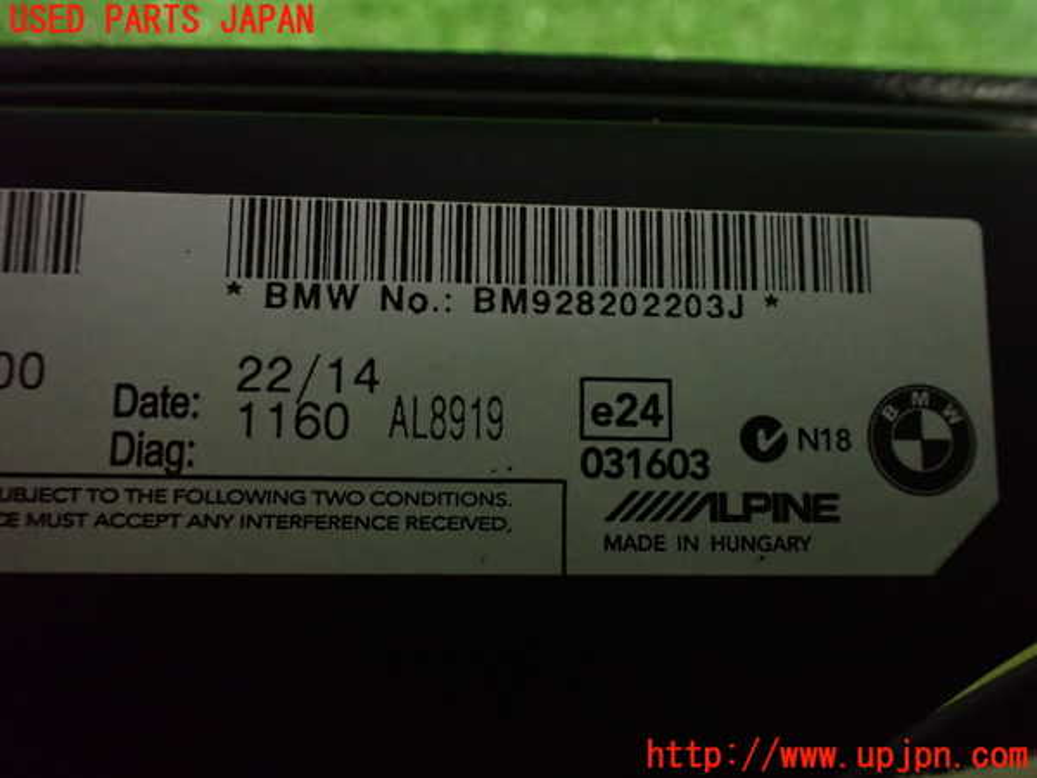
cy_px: 389
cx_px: 518
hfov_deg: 60.0
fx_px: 899
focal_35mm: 30
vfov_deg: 46.8
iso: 1250
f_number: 2.3
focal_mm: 5.4
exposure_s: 1/30
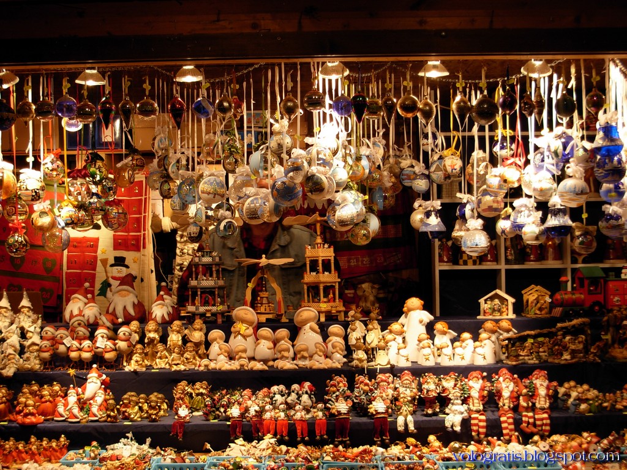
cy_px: 235
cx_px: 314
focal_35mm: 58
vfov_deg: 25.2
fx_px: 1051
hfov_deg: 33.2
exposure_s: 1/26.9
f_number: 3.3
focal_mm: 9.5
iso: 79
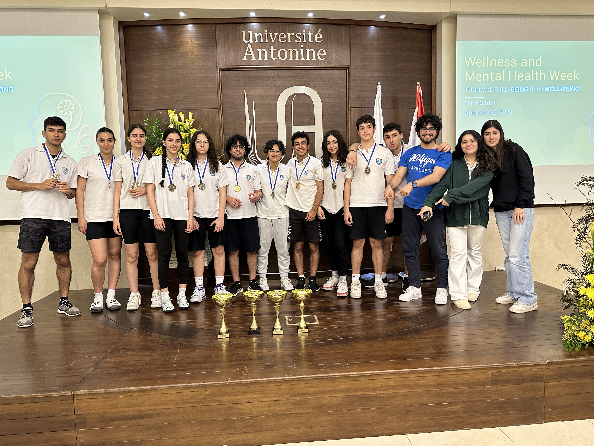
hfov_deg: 71.6
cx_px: 297
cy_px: 223
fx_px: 412
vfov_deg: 56.8
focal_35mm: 24
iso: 320
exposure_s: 1/60
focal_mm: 6.86
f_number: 1.78
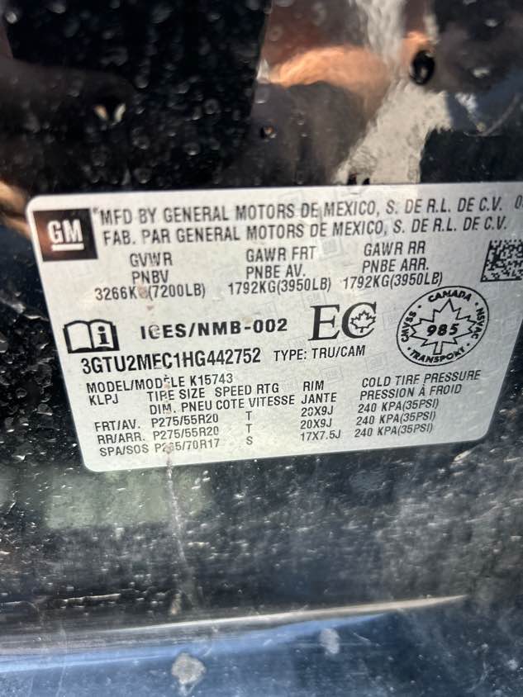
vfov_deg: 67.3
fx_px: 524
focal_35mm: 26
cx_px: 262
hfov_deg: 53.1
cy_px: 348
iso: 50
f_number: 1.5
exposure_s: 1/359
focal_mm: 5.7
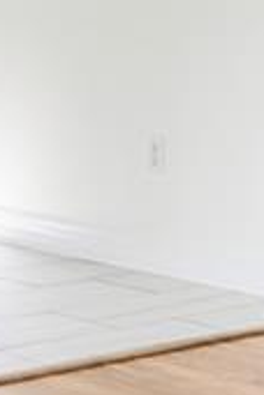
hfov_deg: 8.9
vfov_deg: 12.9
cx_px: 97
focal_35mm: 155
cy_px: -81
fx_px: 1701
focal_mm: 11
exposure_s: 1/160
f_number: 9
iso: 80
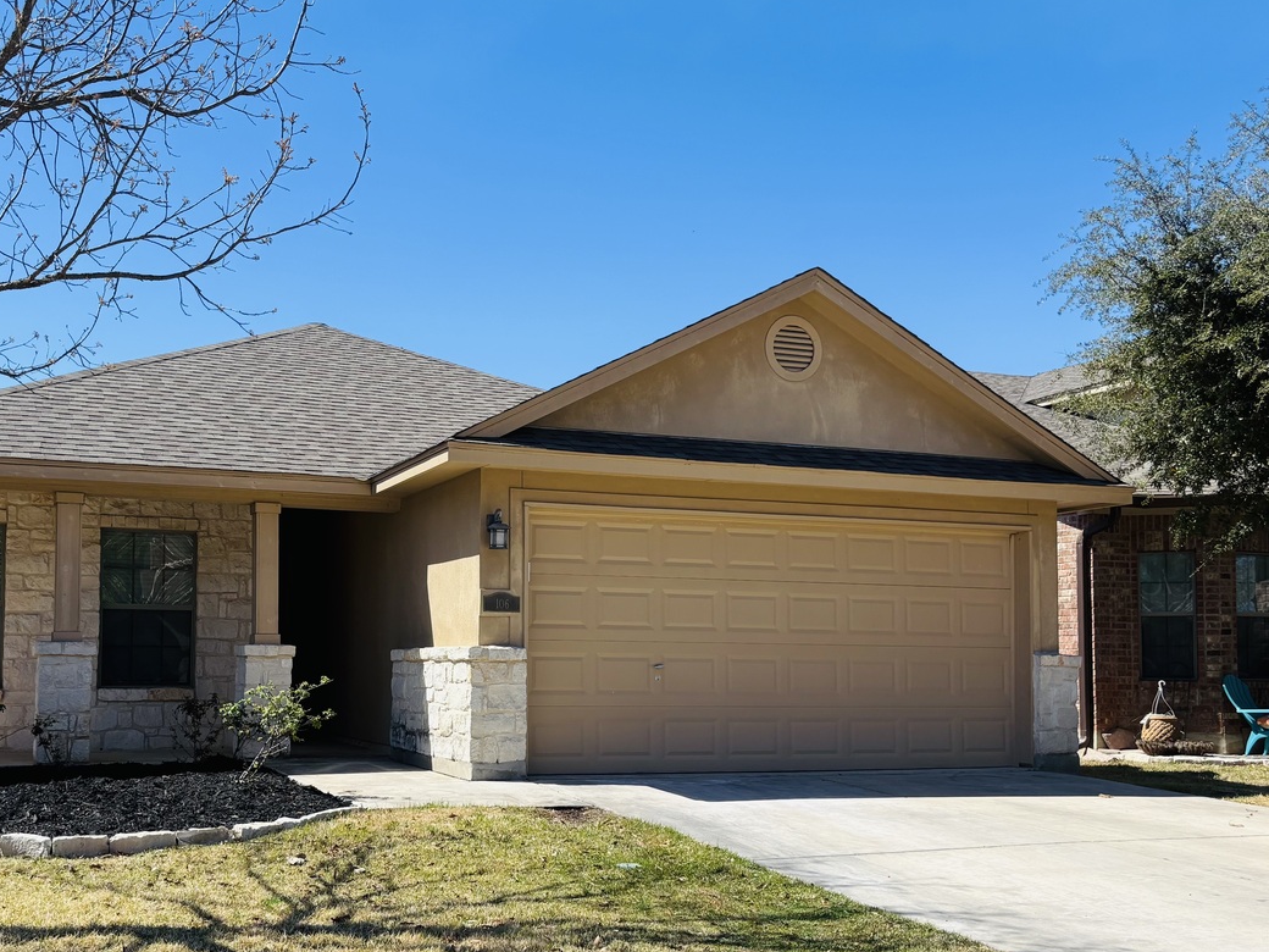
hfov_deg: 50.6
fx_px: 1320
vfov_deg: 39.4
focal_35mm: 36
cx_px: 449
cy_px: 603
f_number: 1.6
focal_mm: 5.96
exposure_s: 1/3106
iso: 50
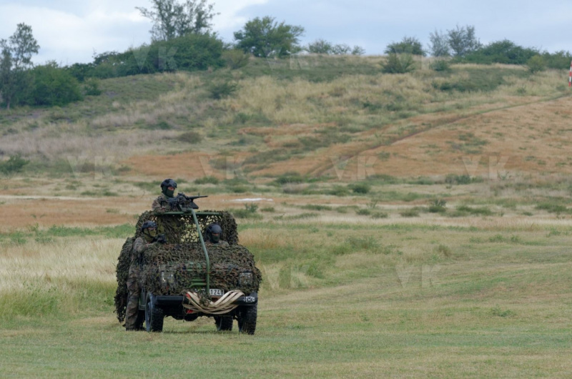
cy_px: 190
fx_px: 4757
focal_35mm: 300
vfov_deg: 4.6
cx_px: 286
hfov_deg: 6.9
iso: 400
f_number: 8
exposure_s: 1/400
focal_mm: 200
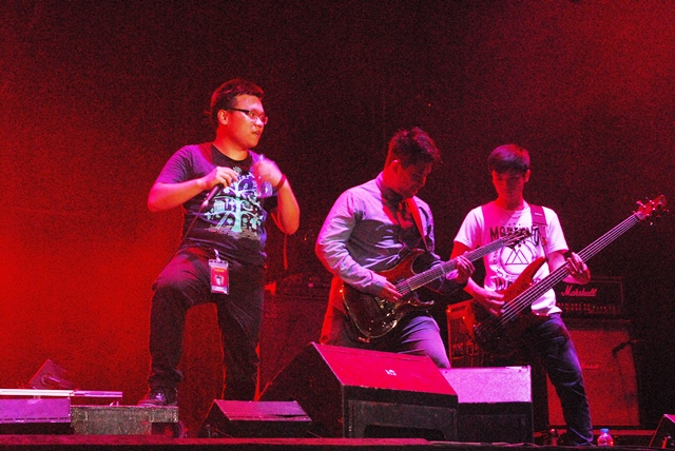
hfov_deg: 17.0
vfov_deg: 11.4
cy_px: 226
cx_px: 338
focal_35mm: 120
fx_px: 2252
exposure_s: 1/50
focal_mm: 80
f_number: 10
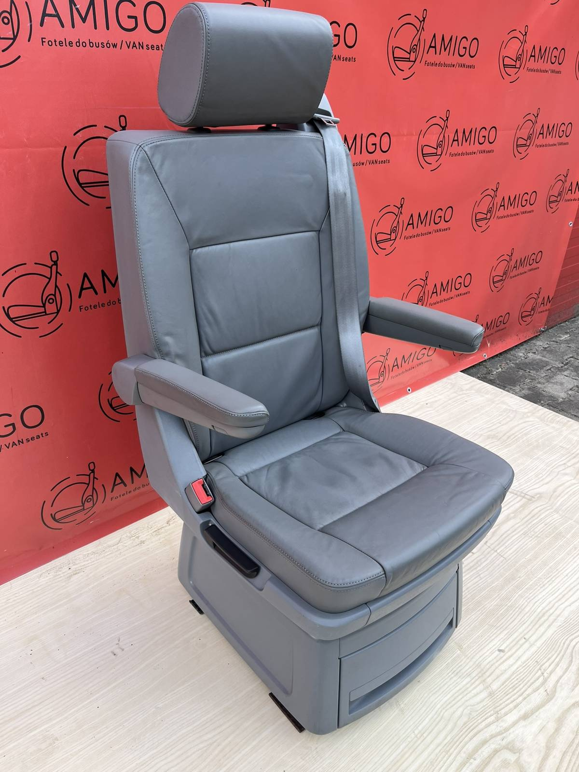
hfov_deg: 53.1
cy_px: 386
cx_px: 290
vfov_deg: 67.3
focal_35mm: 26
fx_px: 580
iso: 50
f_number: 1.6
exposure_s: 1/404
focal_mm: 5.1
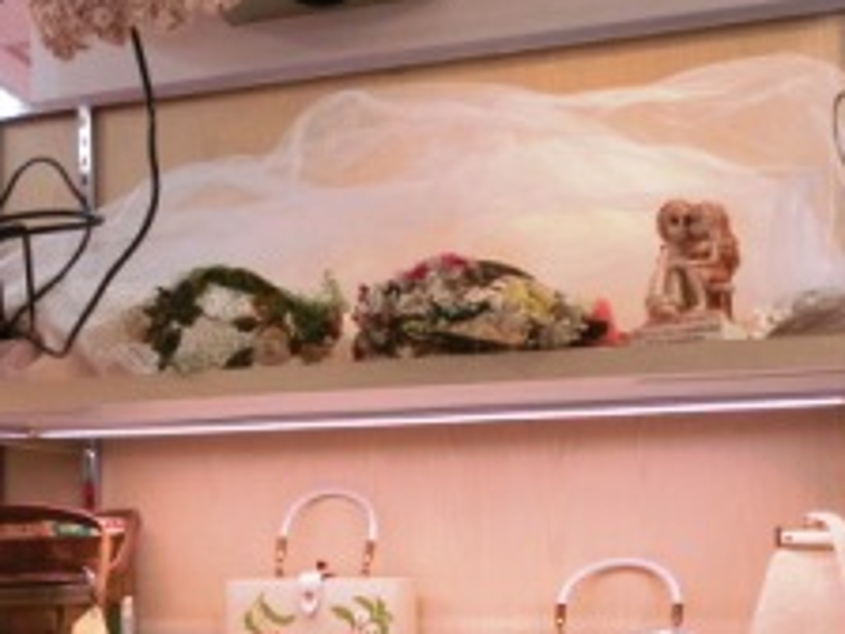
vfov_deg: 29.2
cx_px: 343
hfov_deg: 39.5
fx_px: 1172
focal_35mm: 48
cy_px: 551
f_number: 3
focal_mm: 4.24
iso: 125
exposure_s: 1/125
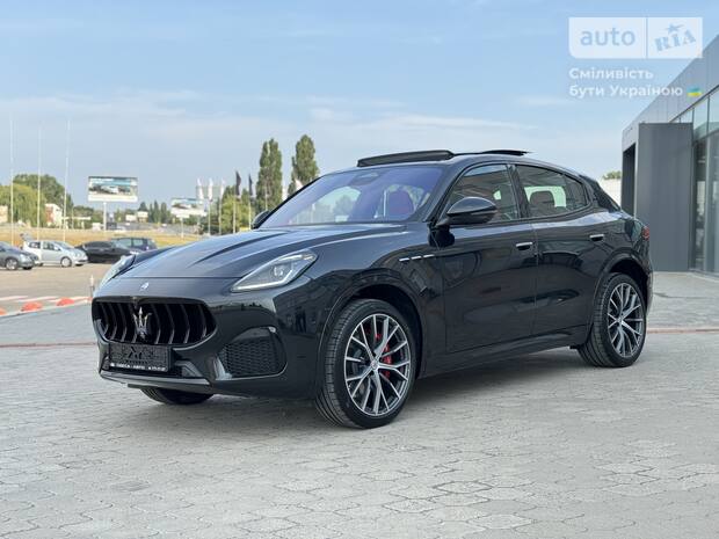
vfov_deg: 30.3
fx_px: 997
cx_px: 360
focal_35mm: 48
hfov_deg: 39.7
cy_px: 270
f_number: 1.78
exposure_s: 1/739
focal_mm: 6.76
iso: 64
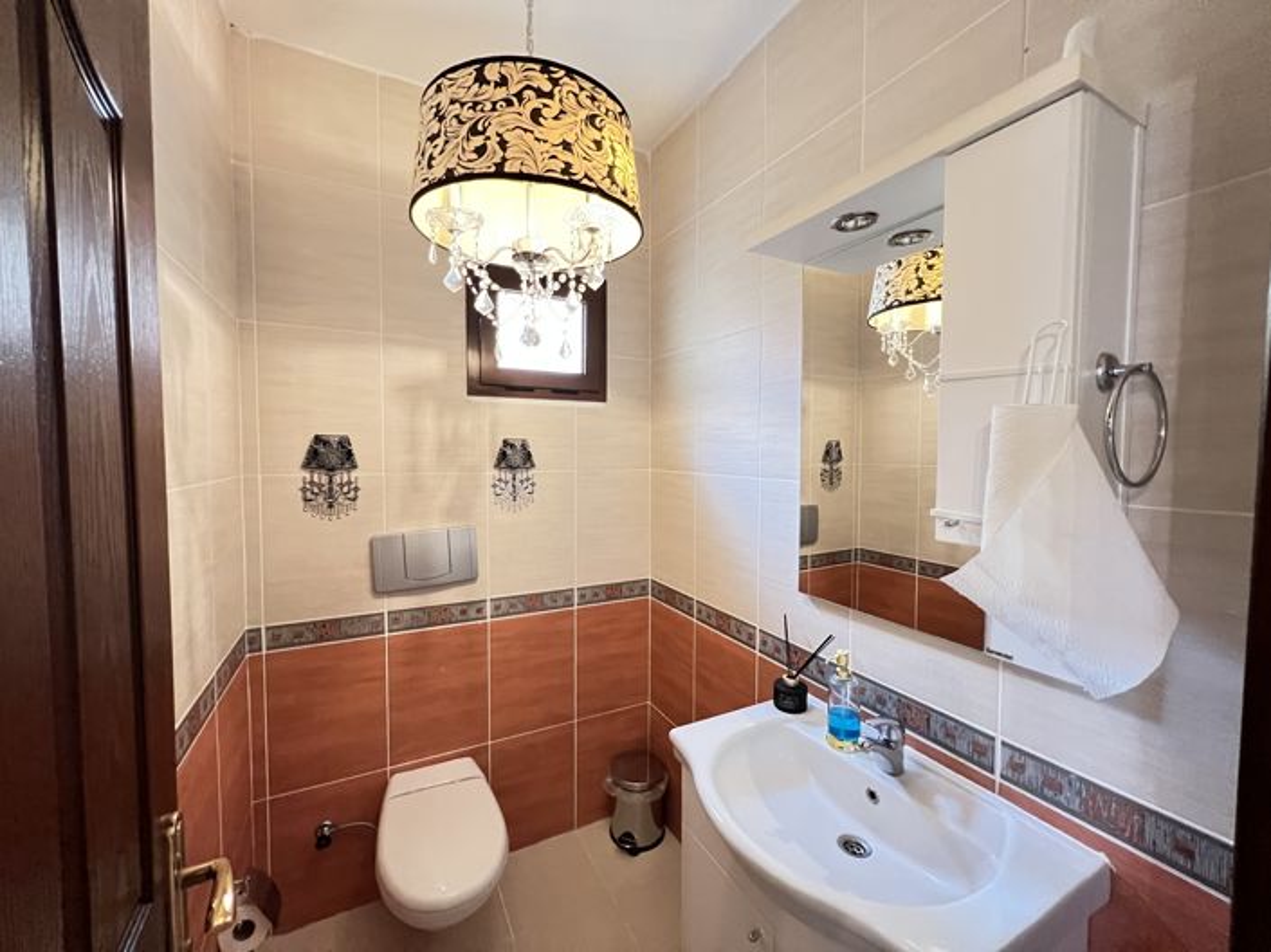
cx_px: 636
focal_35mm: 13
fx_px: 477
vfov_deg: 89.9
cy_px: 476
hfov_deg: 106.2
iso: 1000
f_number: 1.8
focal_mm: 1.57
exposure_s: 1/25
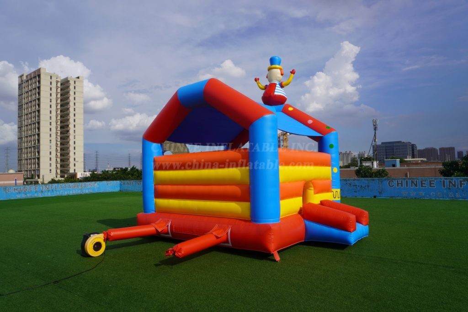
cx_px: 234
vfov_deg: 53.1
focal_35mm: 24
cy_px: 156
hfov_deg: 73.7
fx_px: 312
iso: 100
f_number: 10
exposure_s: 1/250
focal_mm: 16
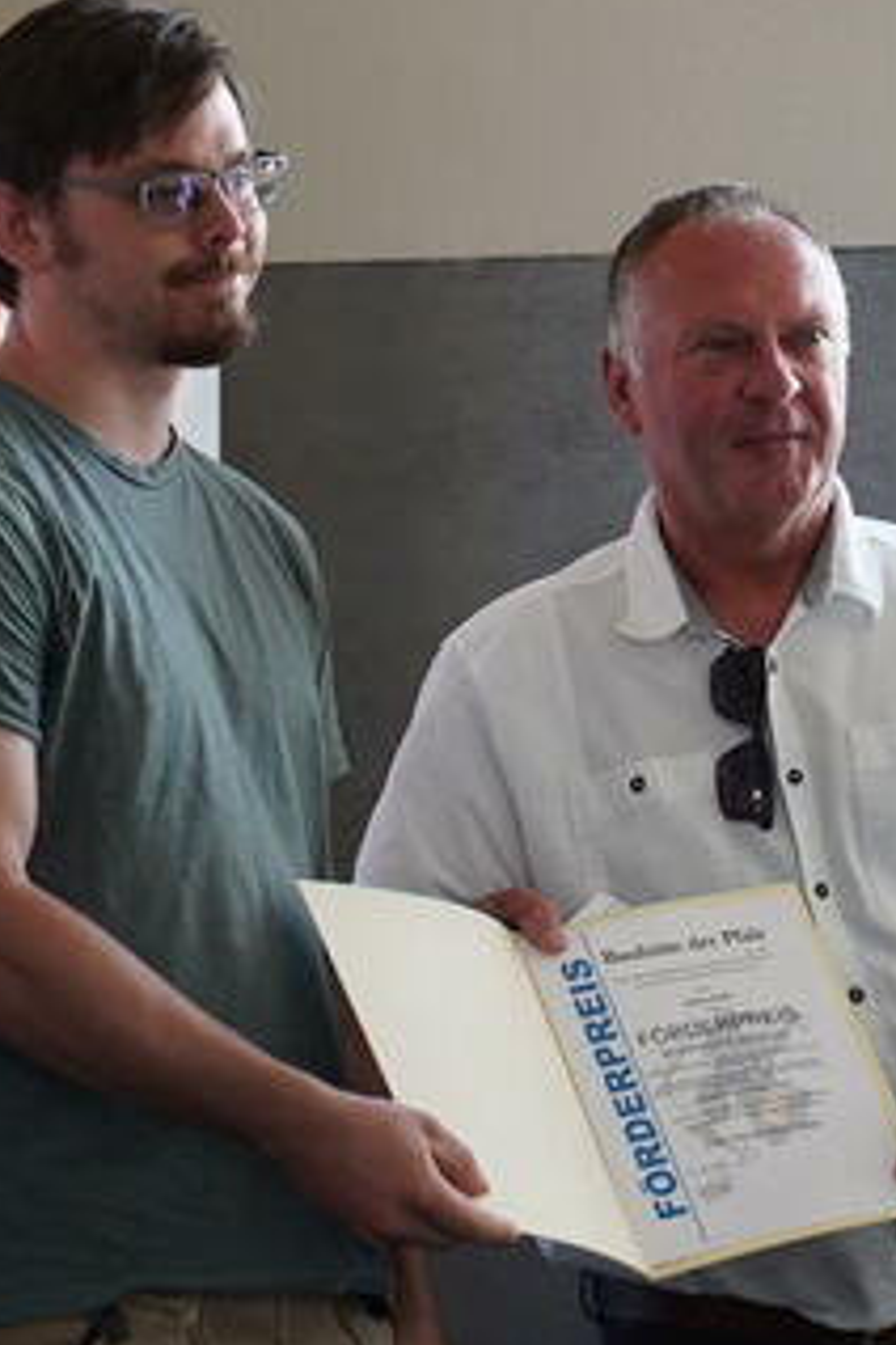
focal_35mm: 294
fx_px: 10975
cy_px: 584
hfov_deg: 4.7
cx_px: 727
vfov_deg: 7.0
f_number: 5.6
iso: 1600
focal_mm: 104
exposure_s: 1/200
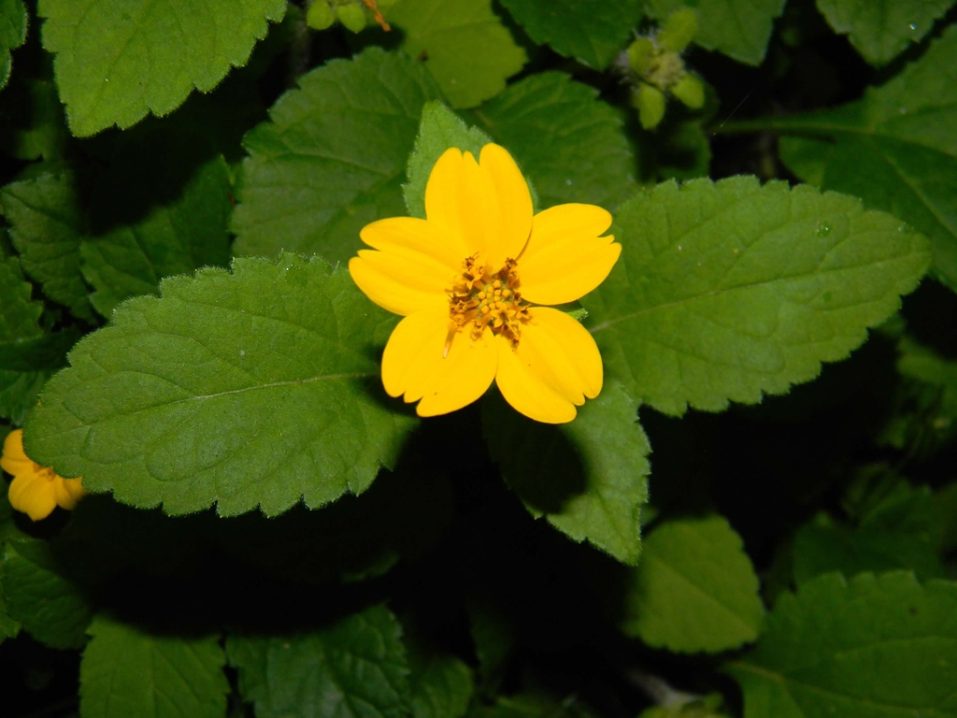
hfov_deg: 58.4
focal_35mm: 31
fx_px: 857
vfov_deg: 45.4
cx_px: 478
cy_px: 359
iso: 200
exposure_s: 1/30
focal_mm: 7.3
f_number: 7.6
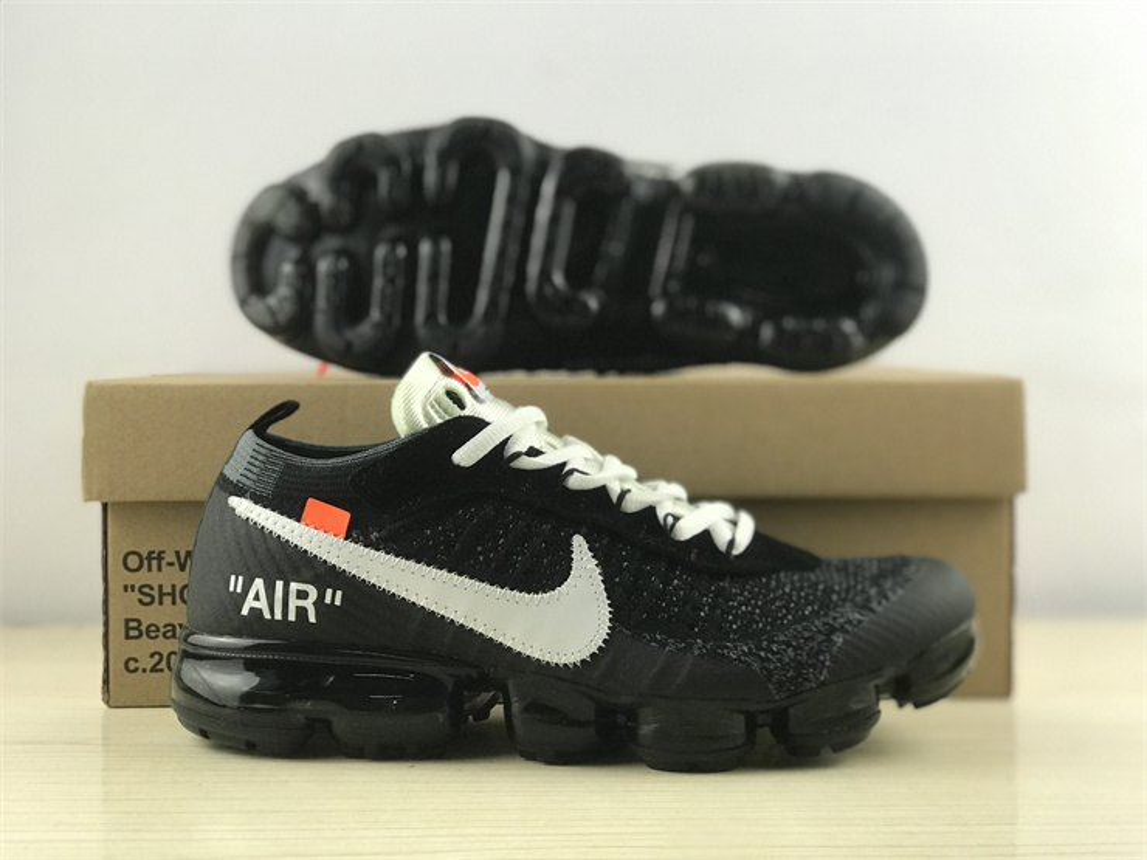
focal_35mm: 57
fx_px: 1889
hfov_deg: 33.8
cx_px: 574
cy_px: 430
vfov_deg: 25.7
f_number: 2.8
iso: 80
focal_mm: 6.6
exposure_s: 1/50
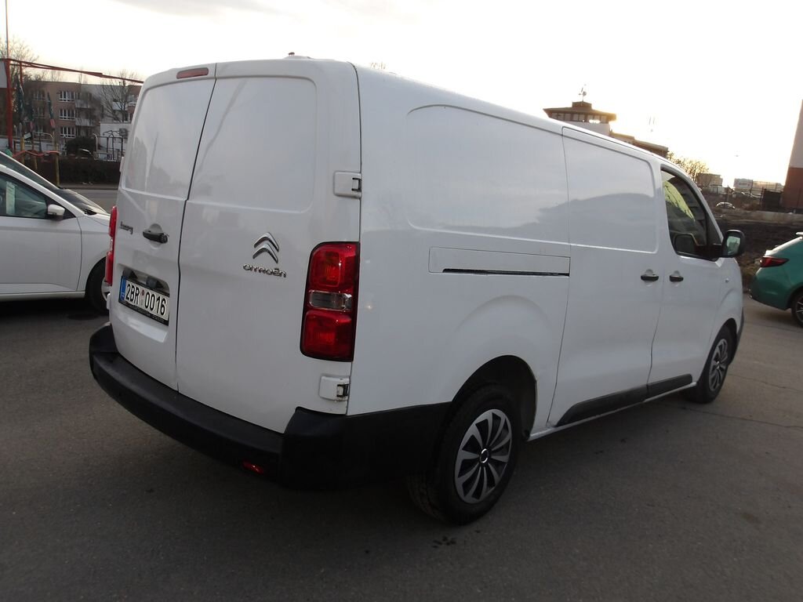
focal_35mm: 27
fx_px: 626
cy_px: 301
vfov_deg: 51.4
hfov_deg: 65.3
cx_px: 402
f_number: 3
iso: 100
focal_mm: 4.9
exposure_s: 1/248
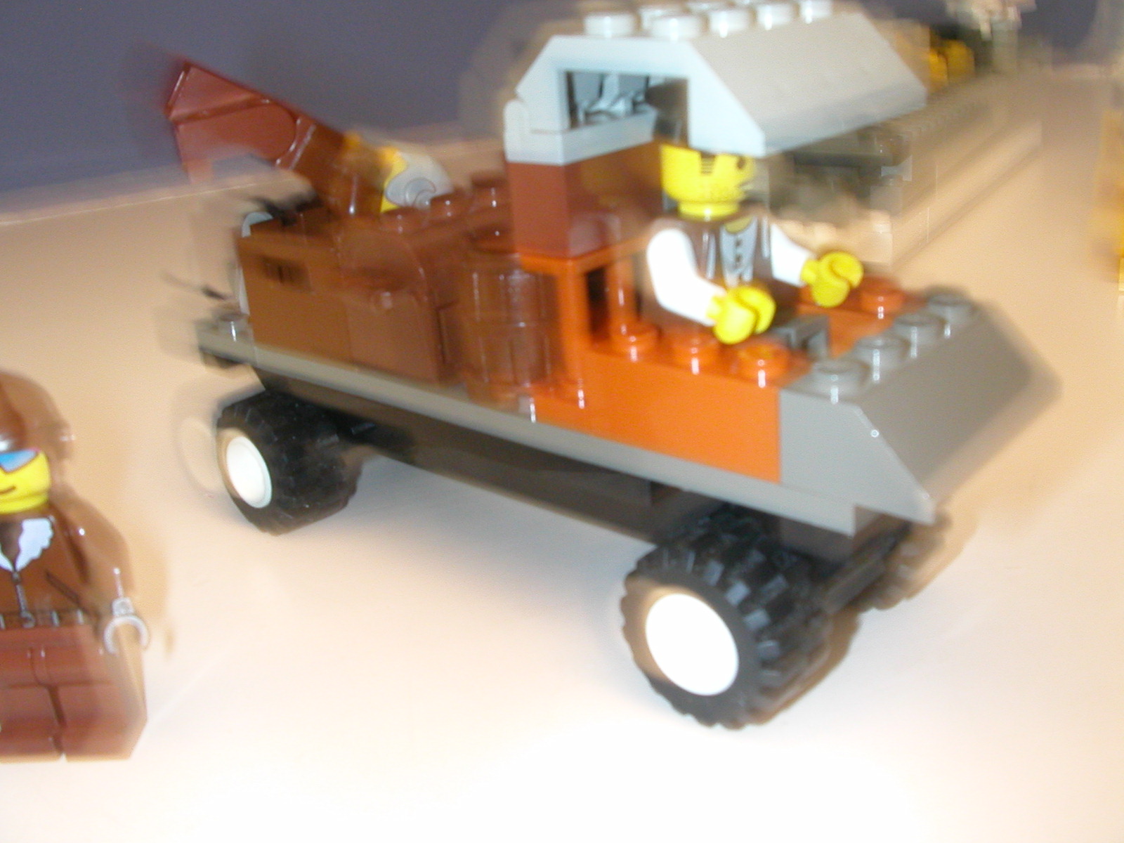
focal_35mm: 37
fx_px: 1201
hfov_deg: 50.1
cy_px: 422
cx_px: 562
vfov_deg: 38.7
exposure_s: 1/1.5
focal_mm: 5.6
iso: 200
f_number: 4.5
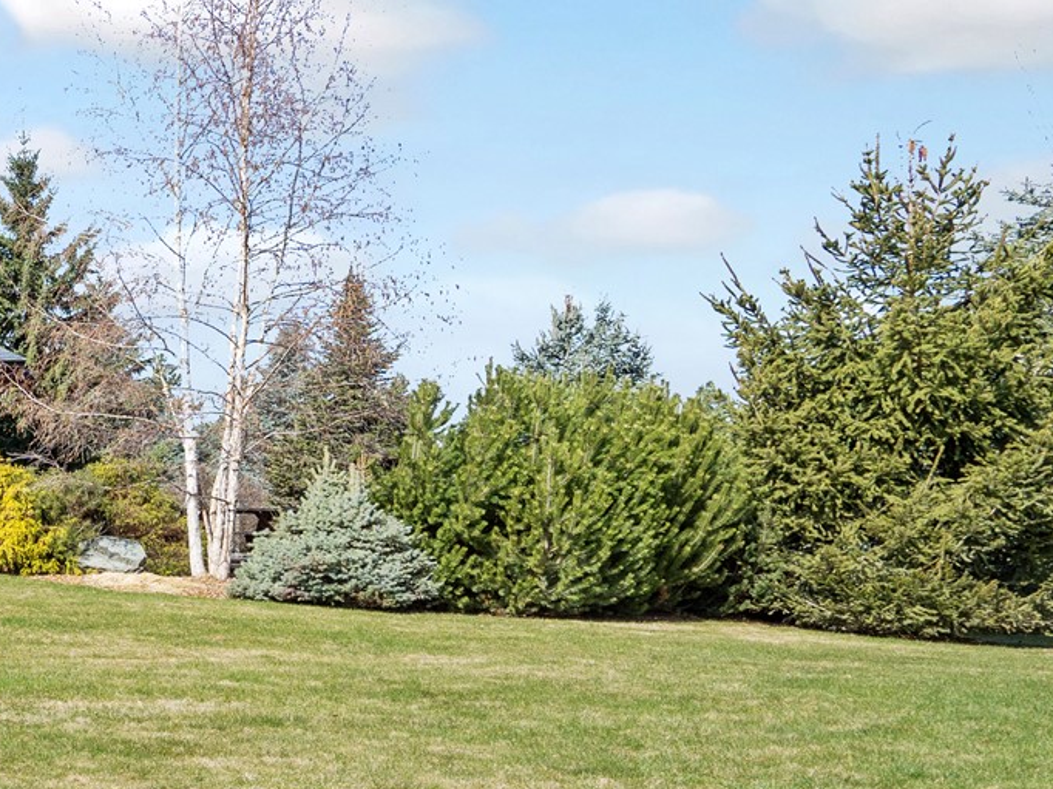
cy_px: 537
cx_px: -397
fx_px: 1490
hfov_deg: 29.3
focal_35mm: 49
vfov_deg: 29.4
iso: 320
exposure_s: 1/3200
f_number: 7.1
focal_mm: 16
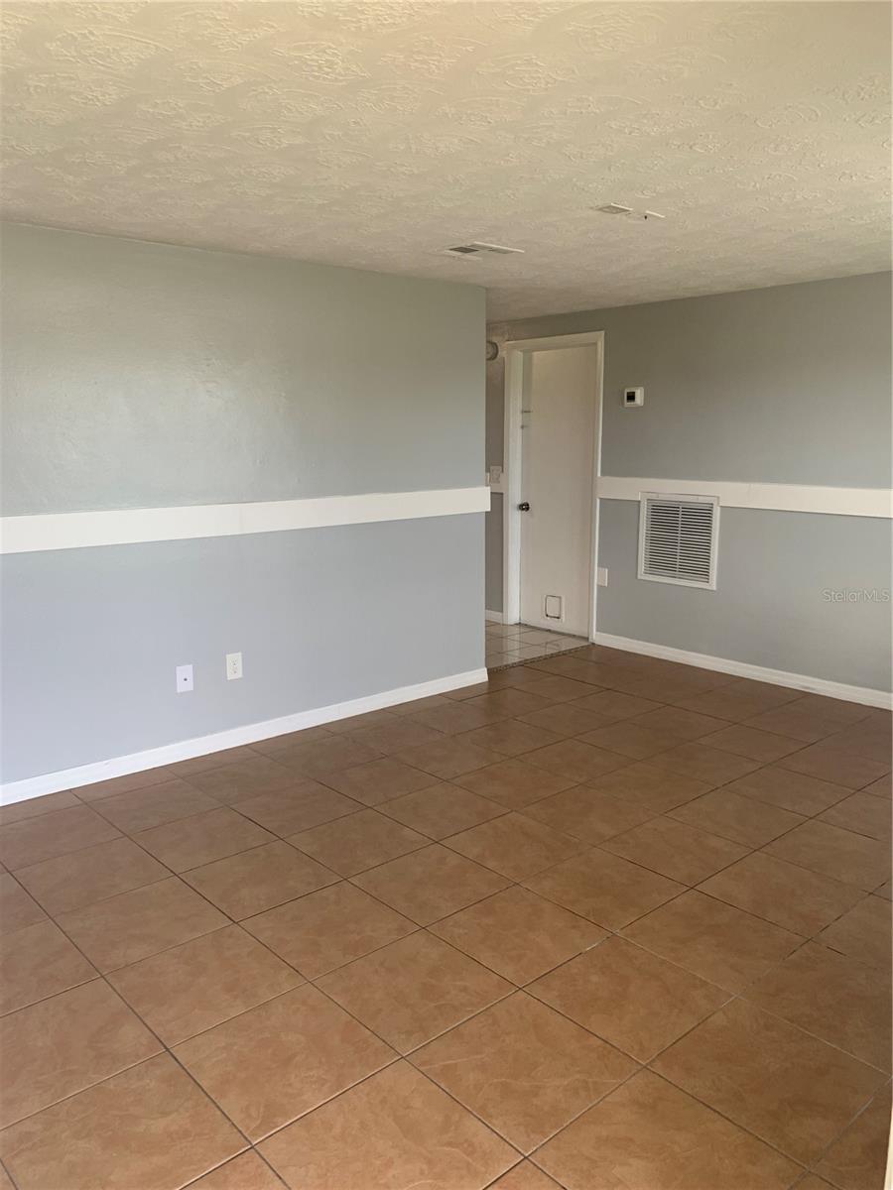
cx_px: 446
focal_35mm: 26
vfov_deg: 67.3
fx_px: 894
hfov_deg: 53.1
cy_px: 595
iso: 50
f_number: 1.8
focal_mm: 4.25
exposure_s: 1/121
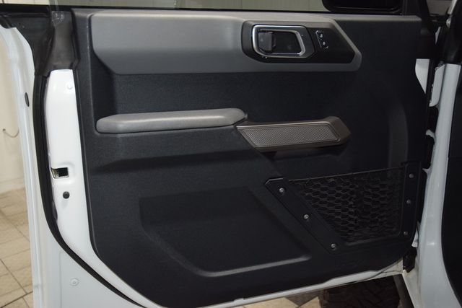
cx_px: 231
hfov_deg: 51.3
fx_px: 481
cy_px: 154
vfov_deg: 35.5
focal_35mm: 38
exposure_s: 1/60
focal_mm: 25
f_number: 3.8
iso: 900
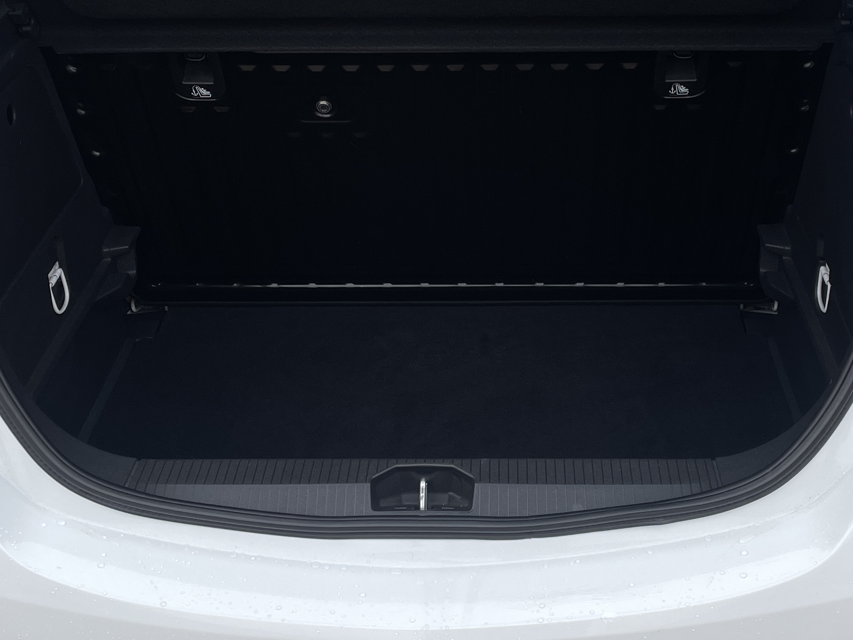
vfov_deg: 26.5
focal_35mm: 55
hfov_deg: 34.9
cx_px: 475
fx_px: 1355
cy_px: 279
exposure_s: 1/511
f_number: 1.6
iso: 32
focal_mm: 4.2
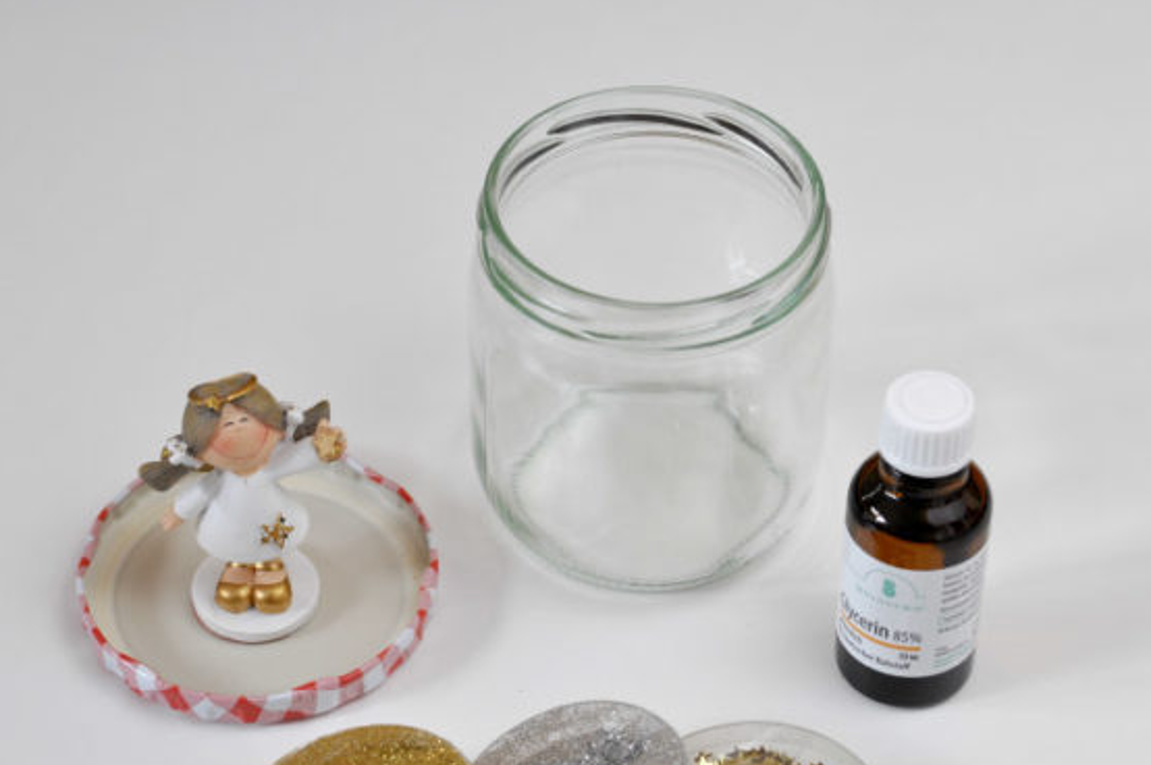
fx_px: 3321
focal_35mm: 104
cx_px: 596
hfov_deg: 19.7
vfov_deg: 13.1
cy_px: 522
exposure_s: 1/30
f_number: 5.6
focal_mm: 50
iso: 320
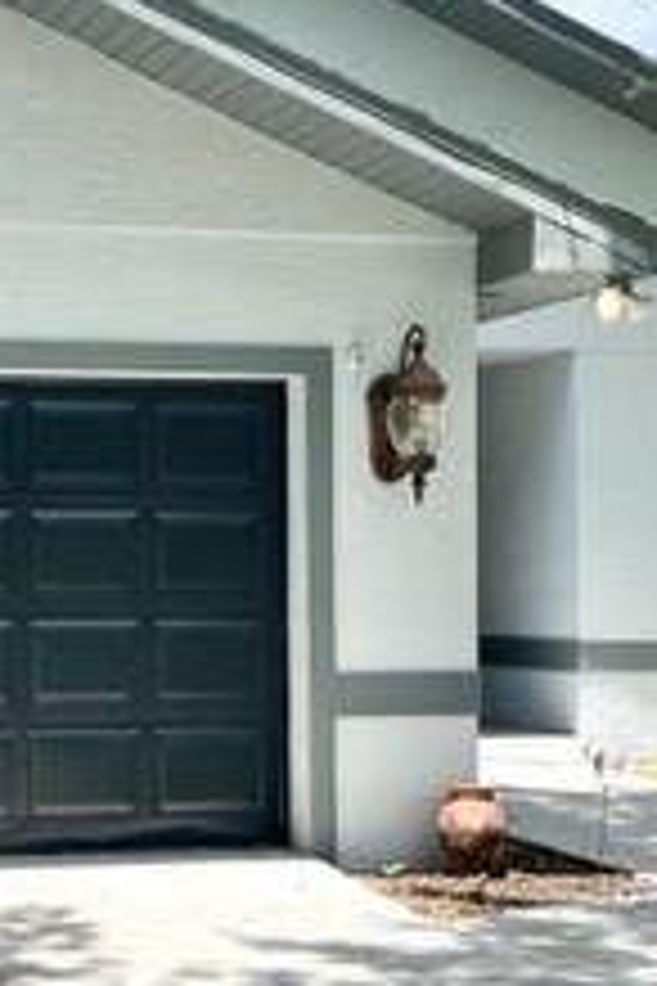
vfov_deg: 25.7
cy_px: 518
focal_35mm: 79
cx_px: 27
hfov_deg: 17.0
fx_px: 2162
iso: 50
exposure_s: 1/2179
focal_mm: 5.1
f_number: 1.6
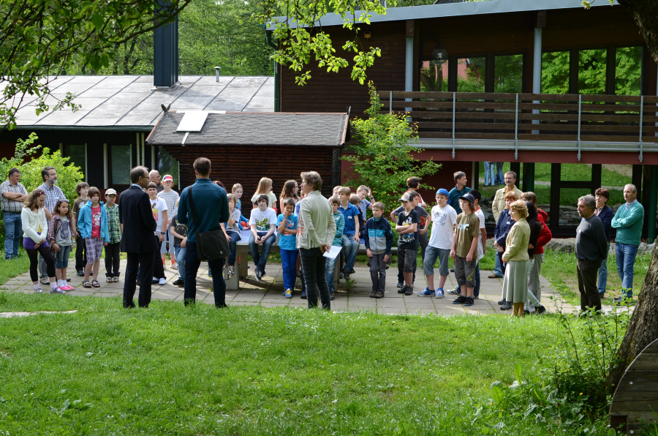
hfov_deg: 37.9
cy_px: 218
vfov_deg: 25.6
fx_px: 958
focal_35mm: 52
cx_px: 329
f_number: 4.5
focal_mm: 35
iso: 160
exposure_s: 1/320
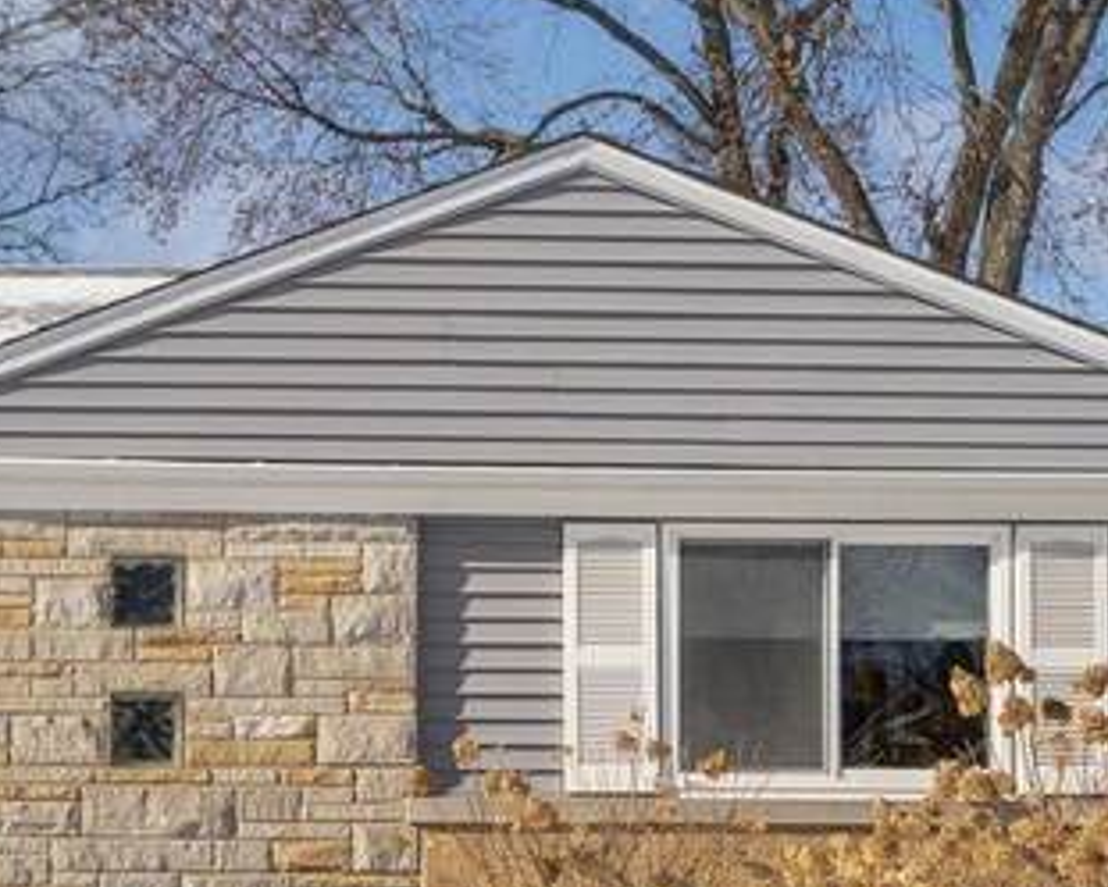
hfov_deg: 21.1
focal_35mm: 84
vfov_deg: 18.0
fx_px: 2771
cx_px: -200
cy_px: 750
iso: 200
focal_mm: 21.9
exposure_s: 1/640
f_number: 9
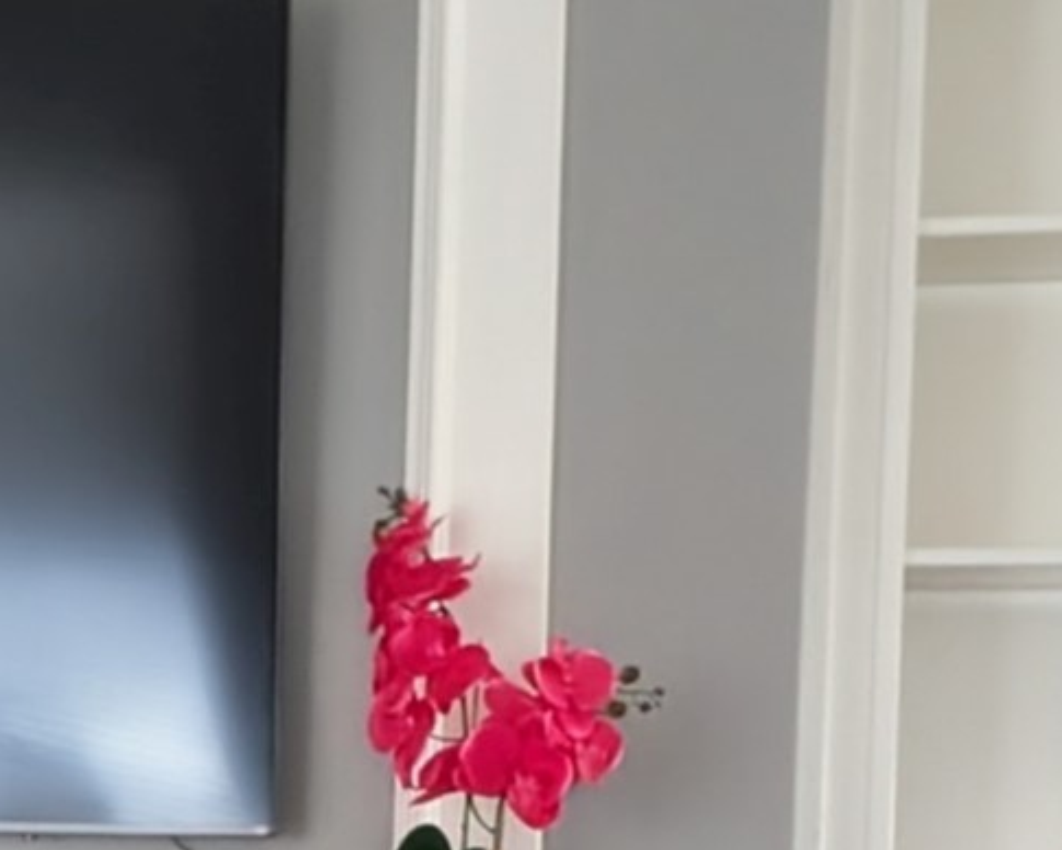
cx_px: -109
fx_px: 3112
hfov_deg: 18.6
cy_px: 1220
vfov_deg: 14.6
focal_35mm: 99
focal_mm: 4.53
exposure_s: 1/273
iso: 2290
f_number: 1.7
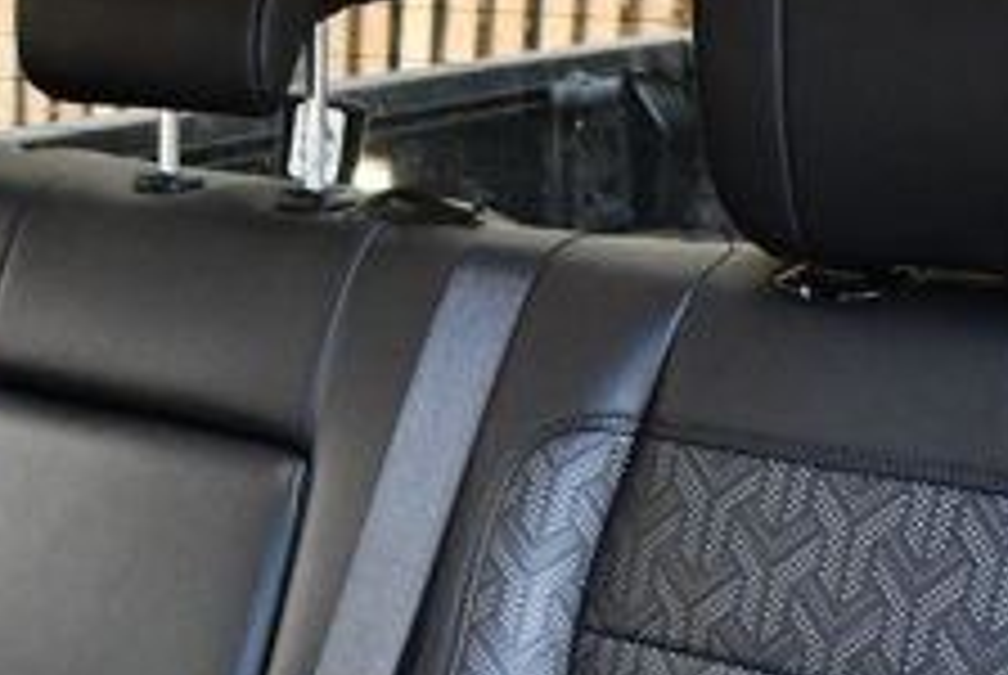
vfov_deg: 17.6
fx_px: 2159
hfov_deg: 26.2
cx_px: 392
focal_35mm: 77
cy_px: 578
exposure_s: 1/100
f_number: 3.5
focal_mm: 18
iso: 3200
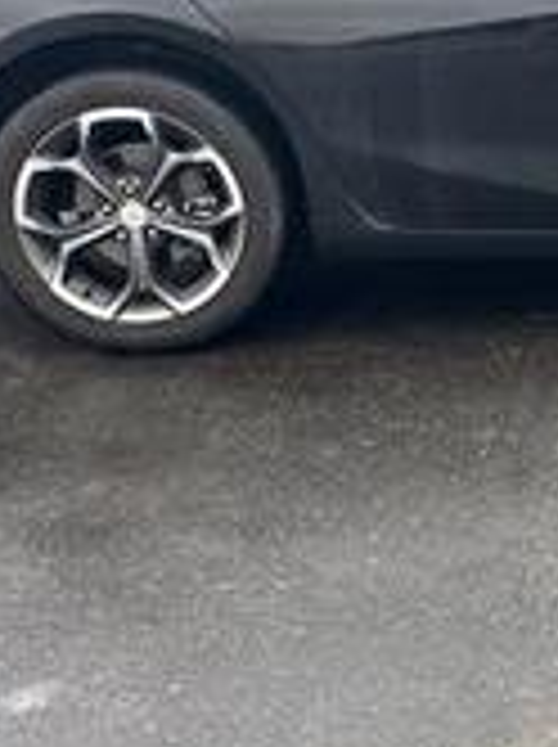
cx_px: 720
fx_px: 1573
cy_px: 292
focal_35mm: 73
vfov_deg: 26.6
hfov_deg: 18.7
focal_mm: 6.76
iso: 100
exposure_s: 1/250
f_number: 1.78
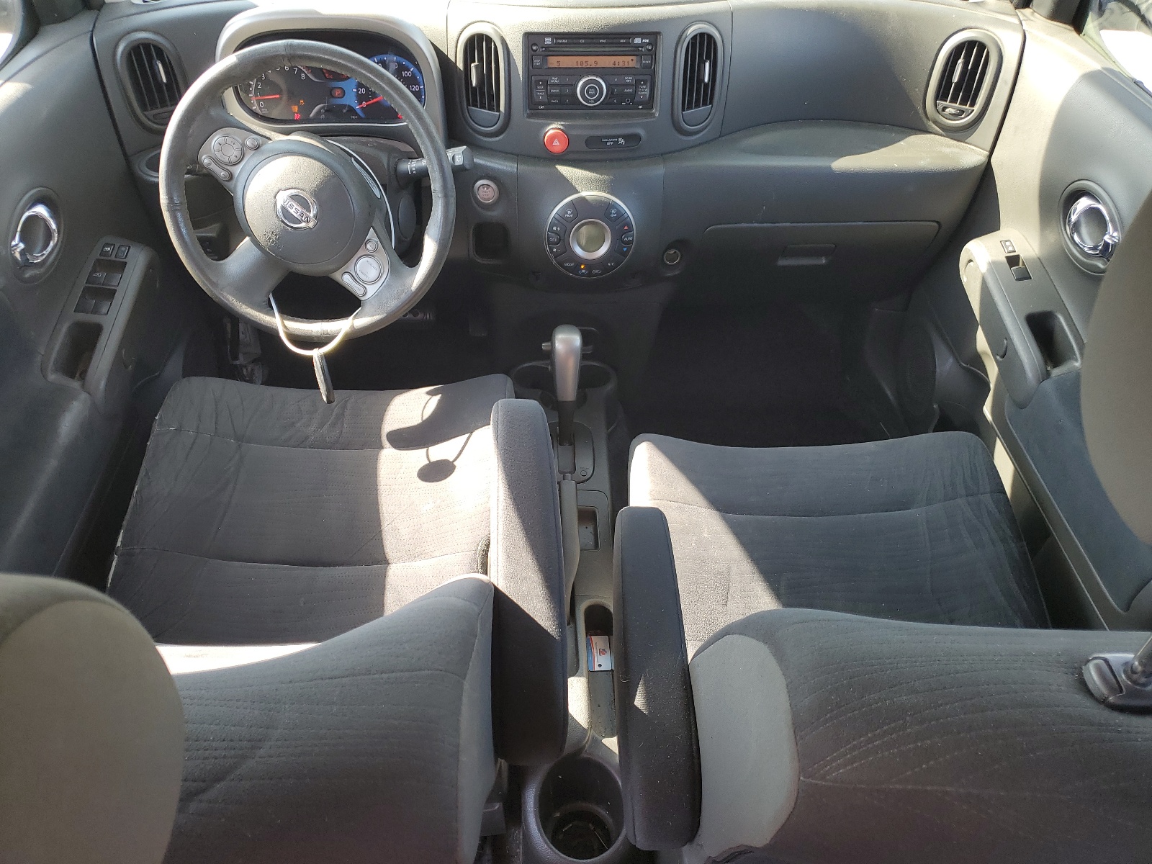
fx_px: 865
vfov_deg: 53.1
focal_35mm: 26
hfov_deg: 67.3
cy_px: 432
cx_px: 576
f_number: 1.5
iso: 50
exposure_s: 1/122
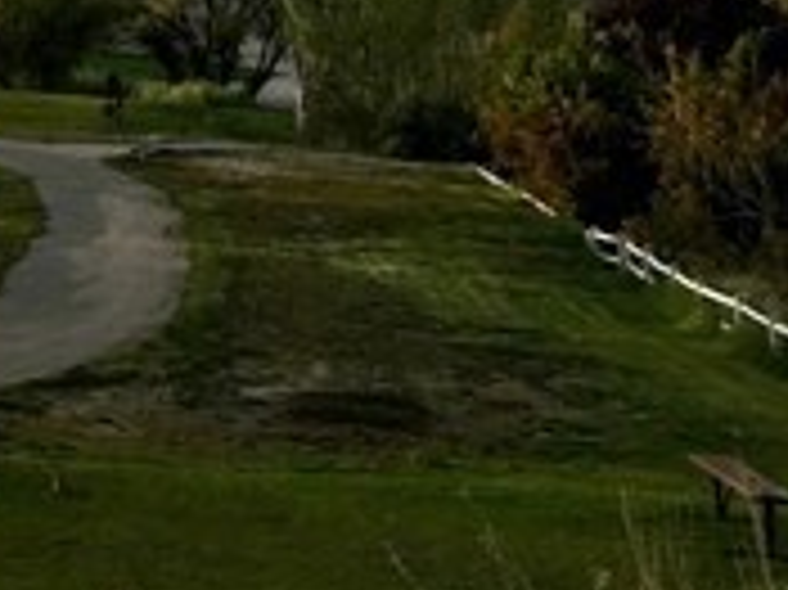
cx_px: -572
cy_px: -248
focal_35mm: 106
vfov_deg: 13.3
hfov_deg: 16.1
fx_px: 2411
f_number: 2.2
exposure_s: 1/1054
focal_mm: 4.15
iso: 25
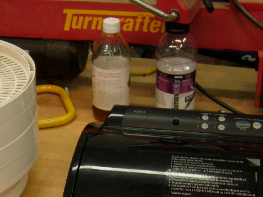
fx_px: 623
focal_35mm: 82
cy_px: 190
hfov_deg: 23.7
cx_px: 76
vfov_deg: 17.6
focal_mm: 7.5
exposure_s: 1/8.9
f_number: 2.7
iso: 50
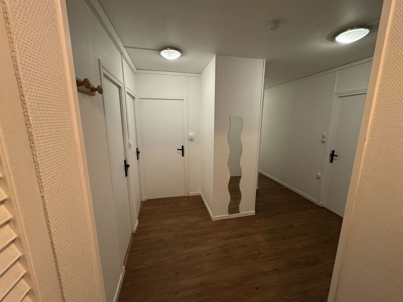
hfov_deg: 102.1
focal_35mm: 14
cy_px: 151
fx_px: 163
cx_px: 202
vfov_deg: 85.7
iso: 500
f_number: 2.2
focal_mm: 2.22
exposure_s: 1/60
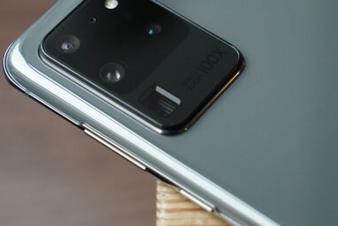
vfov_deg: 9.2
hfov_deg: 13.6
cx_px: 246
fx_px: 1409
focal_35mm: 150
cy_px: 94
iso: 4000
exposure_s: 1/200
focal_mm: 70
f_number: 5.6
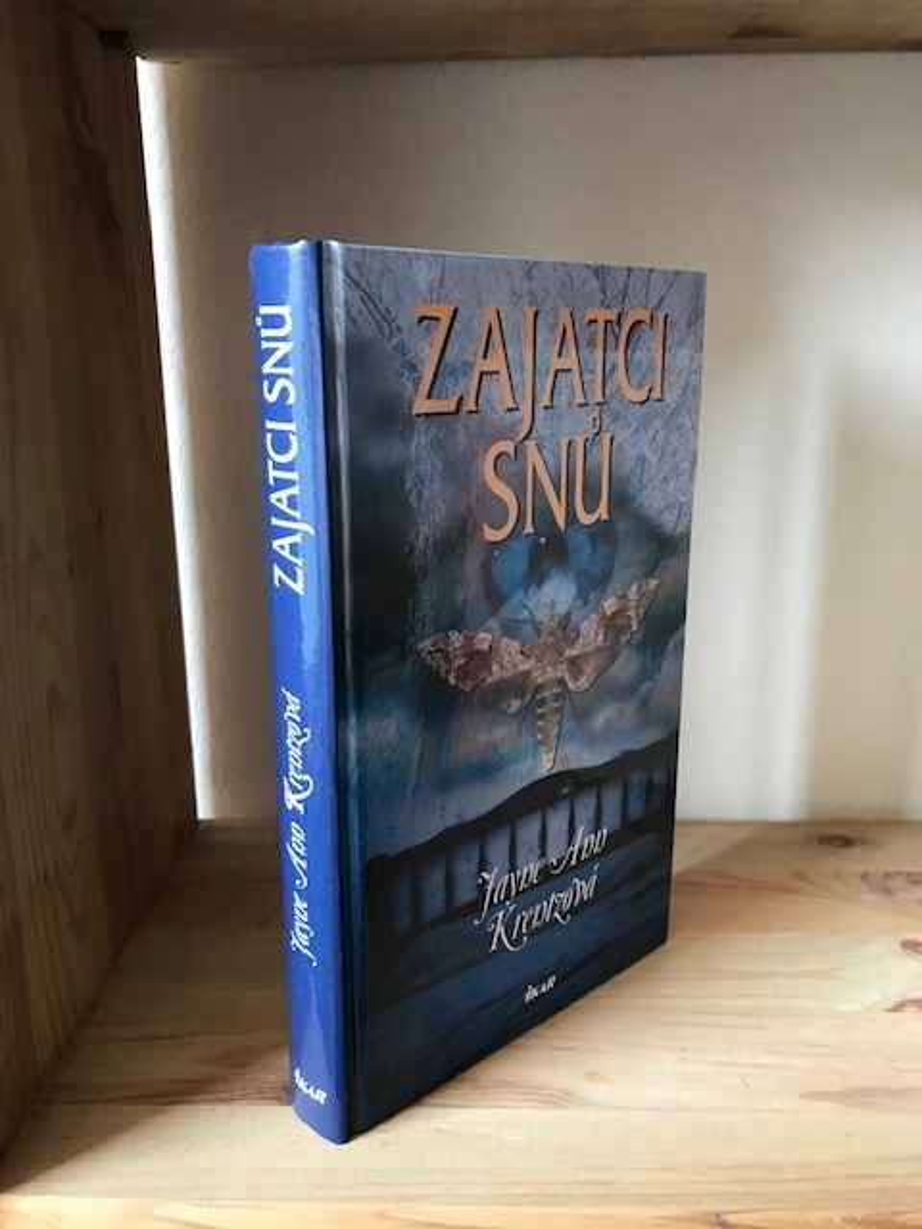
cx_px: 461
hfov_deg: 49.7
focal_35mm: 28
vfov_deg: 63.4
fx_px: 994
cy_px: 614
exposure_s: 1/20
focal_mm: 3.99
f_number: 1.8
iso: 40
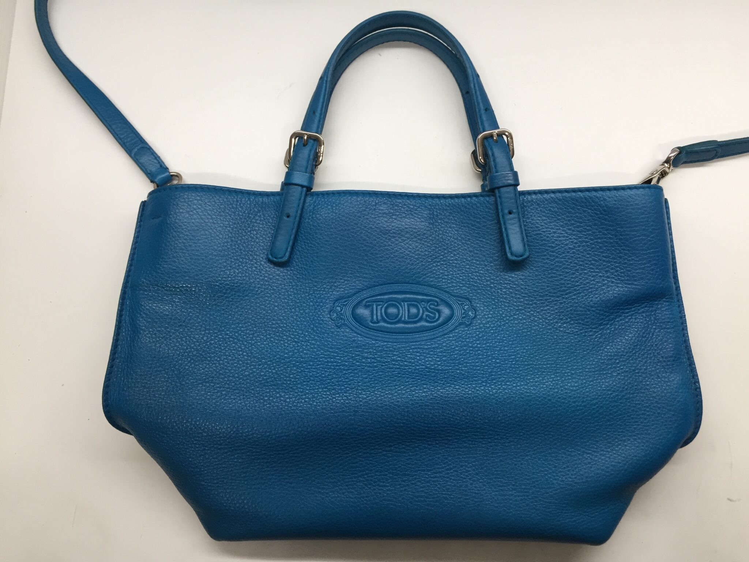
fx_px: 627
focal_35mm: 29
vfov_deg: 48.2
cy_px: 281
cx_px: 374
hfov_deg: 61.7
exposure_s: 1/30
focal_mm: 4.15
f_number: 2.2
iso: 32
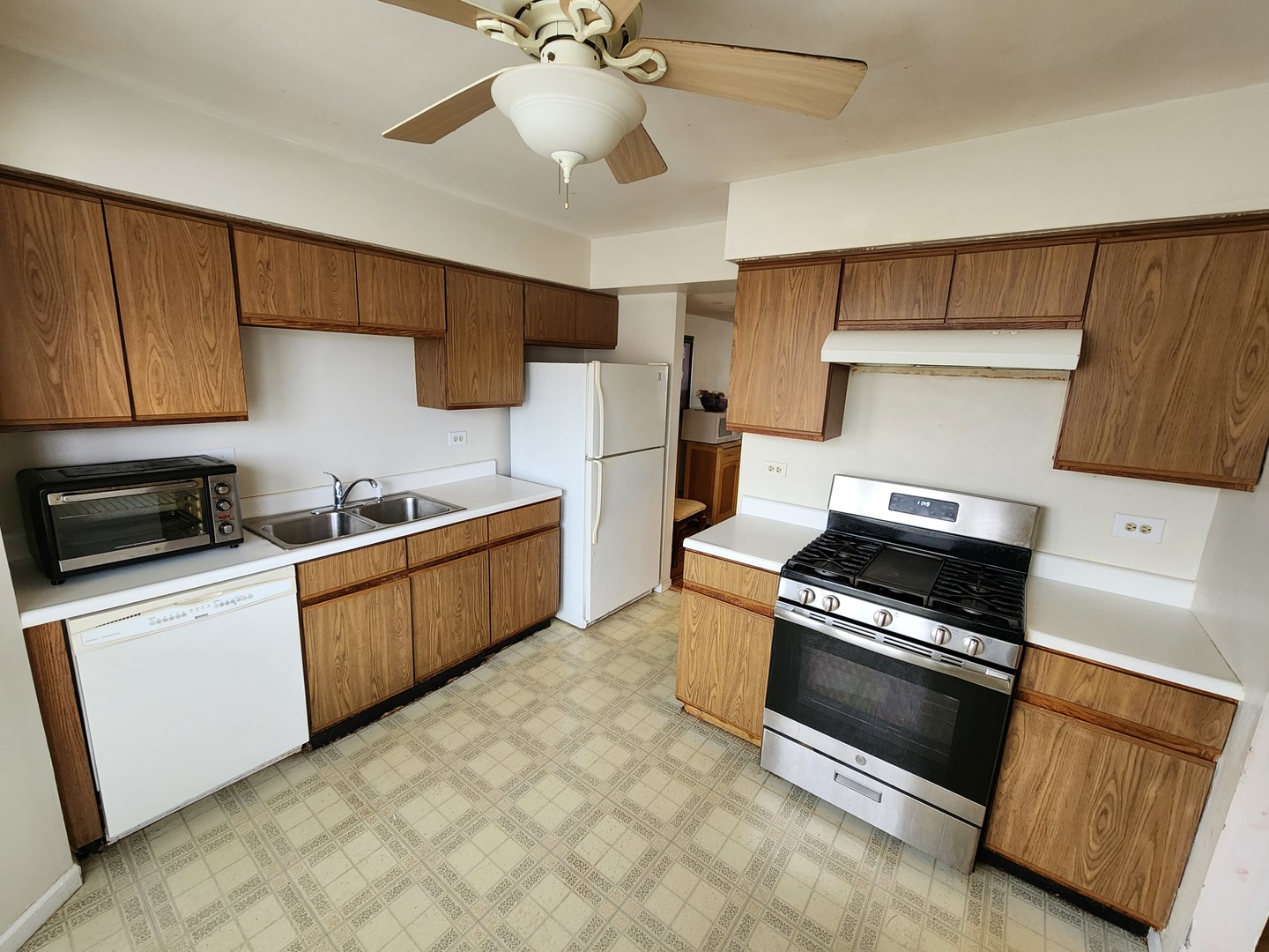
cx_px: 634
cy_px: 476
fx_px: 477
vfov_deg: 89.9
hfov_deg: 106.2
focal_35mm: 13
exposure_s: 1/60
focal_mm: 2.2
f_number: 2.2
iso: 250
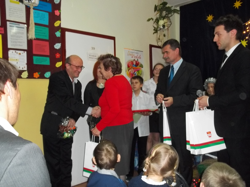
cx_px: 125
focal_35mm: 33
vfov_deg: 42.9
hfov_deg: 55.4
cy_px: 94
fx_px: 238
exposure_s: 1/30
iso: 250
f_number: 3.3
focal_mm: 5.9
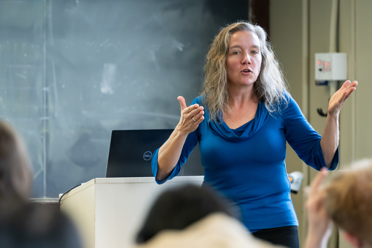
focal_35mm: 237
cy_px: 150
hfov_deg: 8.7
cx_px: 168
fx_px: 2449
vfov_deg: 5.8
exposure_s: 1/640
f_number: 2.8
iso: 1600
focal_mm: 165
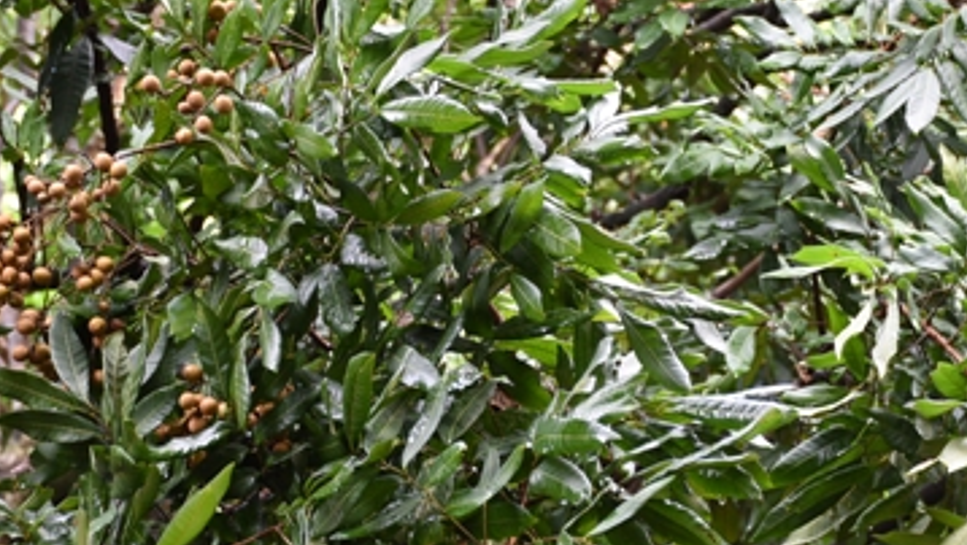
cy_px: 567
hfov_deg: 17.2
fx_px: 3182
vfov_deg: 9.7
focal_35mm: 124
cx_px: 669
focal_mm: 42
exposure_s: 1/60
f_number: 4.5
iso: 640
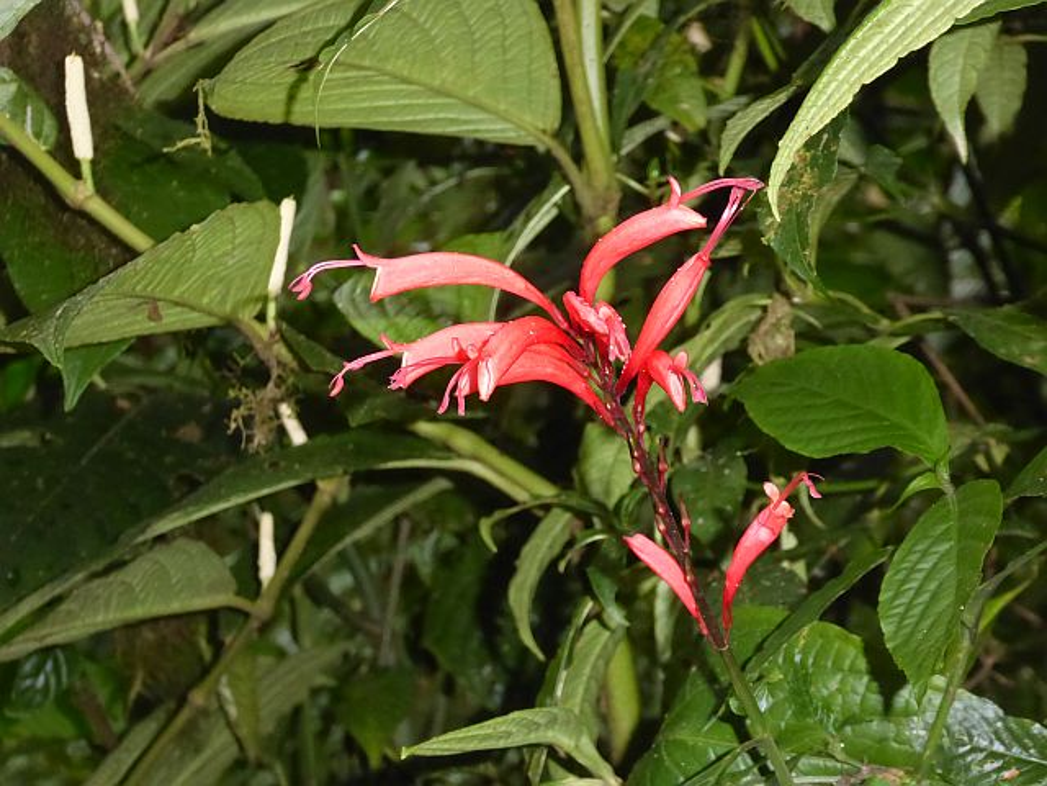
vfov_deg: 12.0
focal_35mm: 124
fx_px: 3751
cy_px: 393
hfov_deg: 15.9
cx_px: 524
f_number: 5.2
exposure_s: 1/60
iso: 800
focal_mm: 22.3
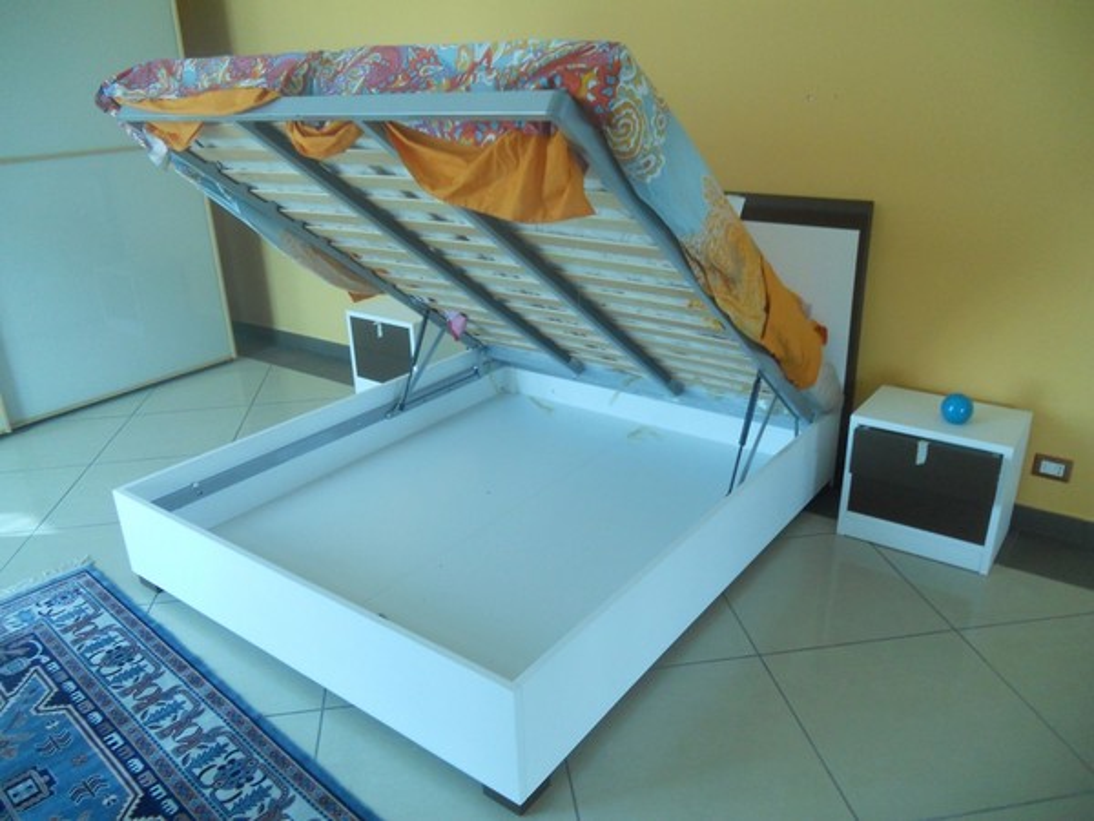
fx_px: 853
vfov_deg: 51.4
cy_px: 410
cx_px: 547
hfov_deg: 65.3
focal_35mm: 27
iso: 200
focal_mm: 4.9
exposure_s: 1/30
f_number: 3.2
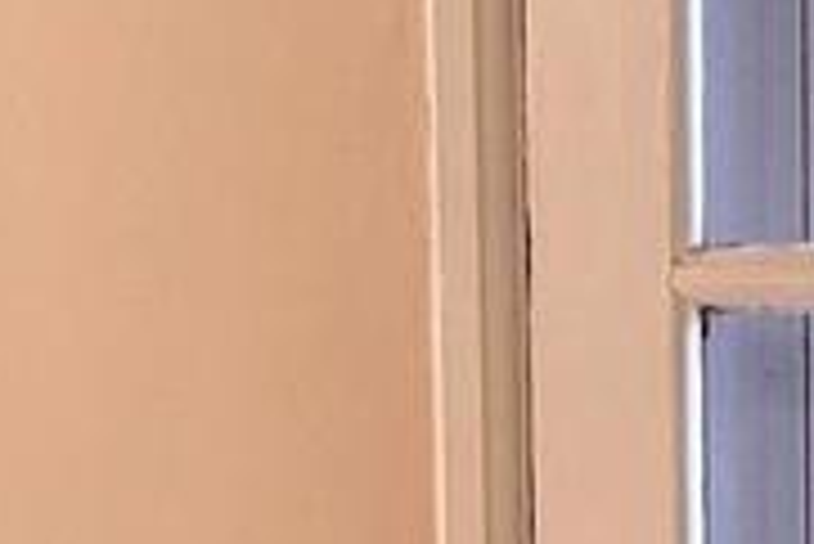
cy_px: 973
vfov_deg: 6.3
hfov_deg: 9.5
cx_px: 693
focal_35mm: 215
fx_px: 4865
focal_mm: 4.3
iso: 100
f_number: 2.4
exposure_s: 1/60
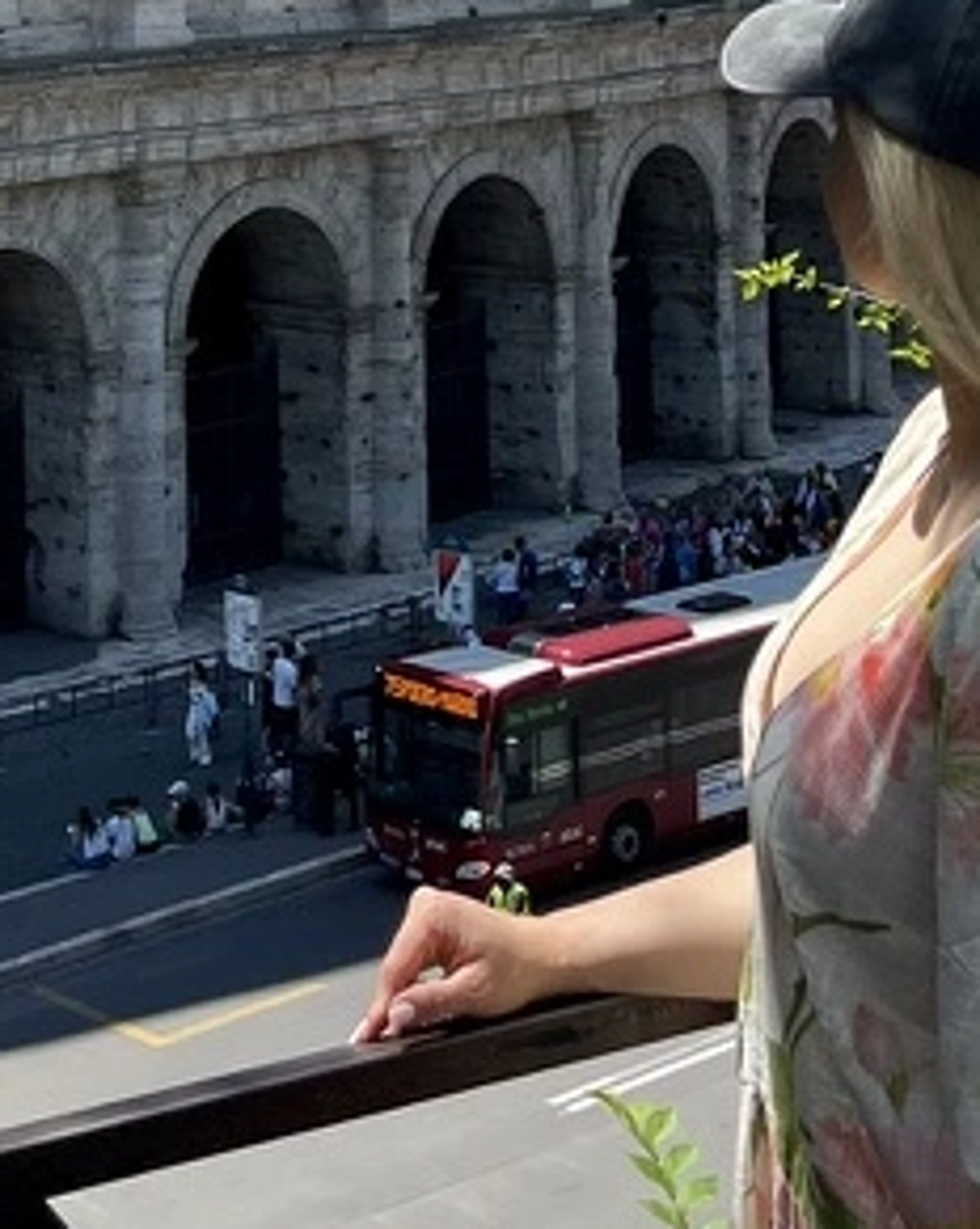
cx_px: 346
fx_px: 3125
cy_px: -566
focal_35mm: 86
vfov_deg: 19.6
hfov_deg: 17.8
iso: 32
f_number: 1.6
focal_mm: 5.1
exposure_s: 1/4202
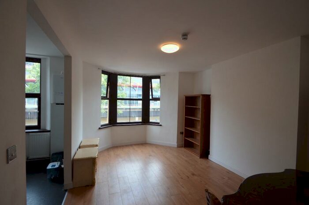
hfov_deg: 100.5
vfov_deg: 77.1
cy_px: 102
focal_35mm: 15
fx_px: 129
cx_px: 154
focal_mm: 10
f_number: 5.6
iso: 360
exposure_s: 1/125
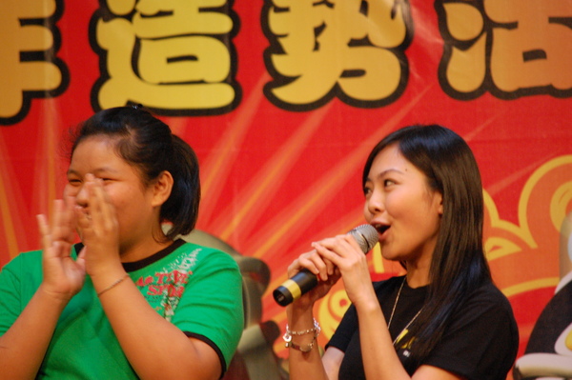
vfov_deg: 4.6
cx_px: 286
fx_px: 4763
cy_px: 190
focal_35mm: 300
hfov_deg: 6.9
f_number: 5.6
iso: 1600
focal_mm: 200
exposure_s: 1/100
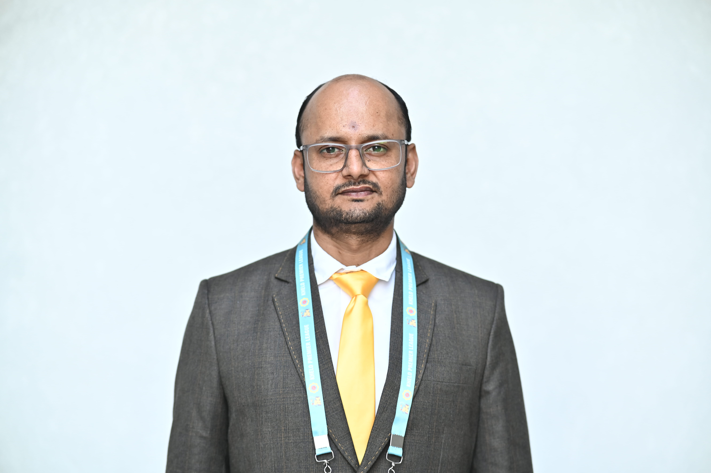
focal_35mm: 85
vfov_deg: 16.1
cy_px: 236
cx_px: 356
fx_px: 1678
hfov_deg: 23.9
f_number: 1.8
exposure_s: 1/320
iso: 800
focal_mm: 85
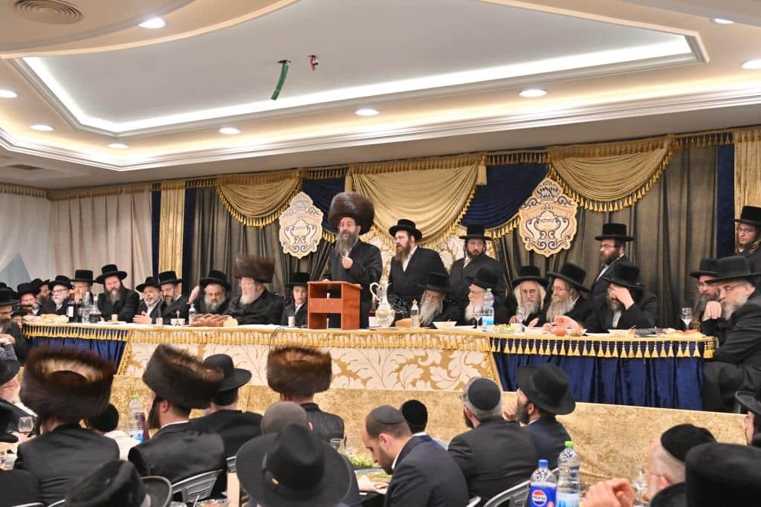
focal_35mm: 36
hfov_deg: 53.1
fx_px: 761
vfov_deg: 36.8
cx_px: 380
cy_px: 254
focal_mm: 24
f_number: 4
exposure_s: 1/320
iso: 500
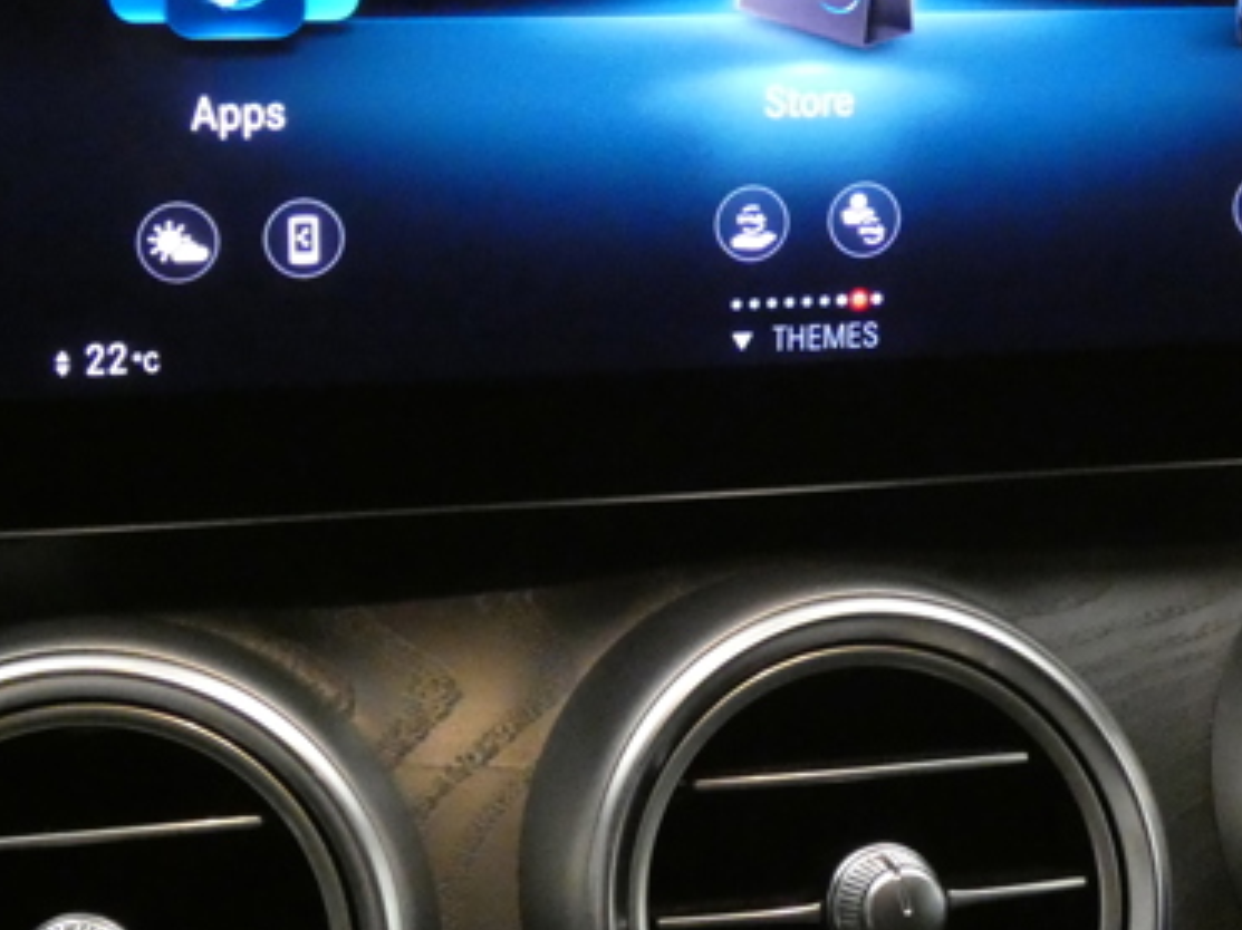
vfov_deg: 17.9
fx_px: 2941
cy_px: 321
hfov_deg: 23.8
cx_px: 767
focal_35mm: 82
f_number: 3.5
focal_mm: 6.8
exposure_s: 1/25
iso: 1600
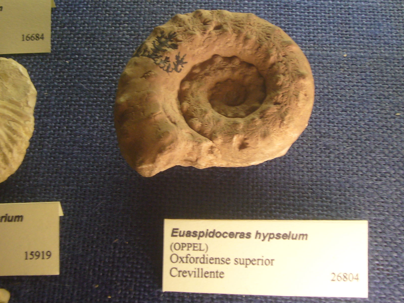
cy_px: 152
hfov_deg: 29.0
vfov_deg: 21.9
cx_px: 202
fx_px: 782
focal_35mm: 67
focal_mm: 8.1
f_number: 3.6
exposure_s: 1/20
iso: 100
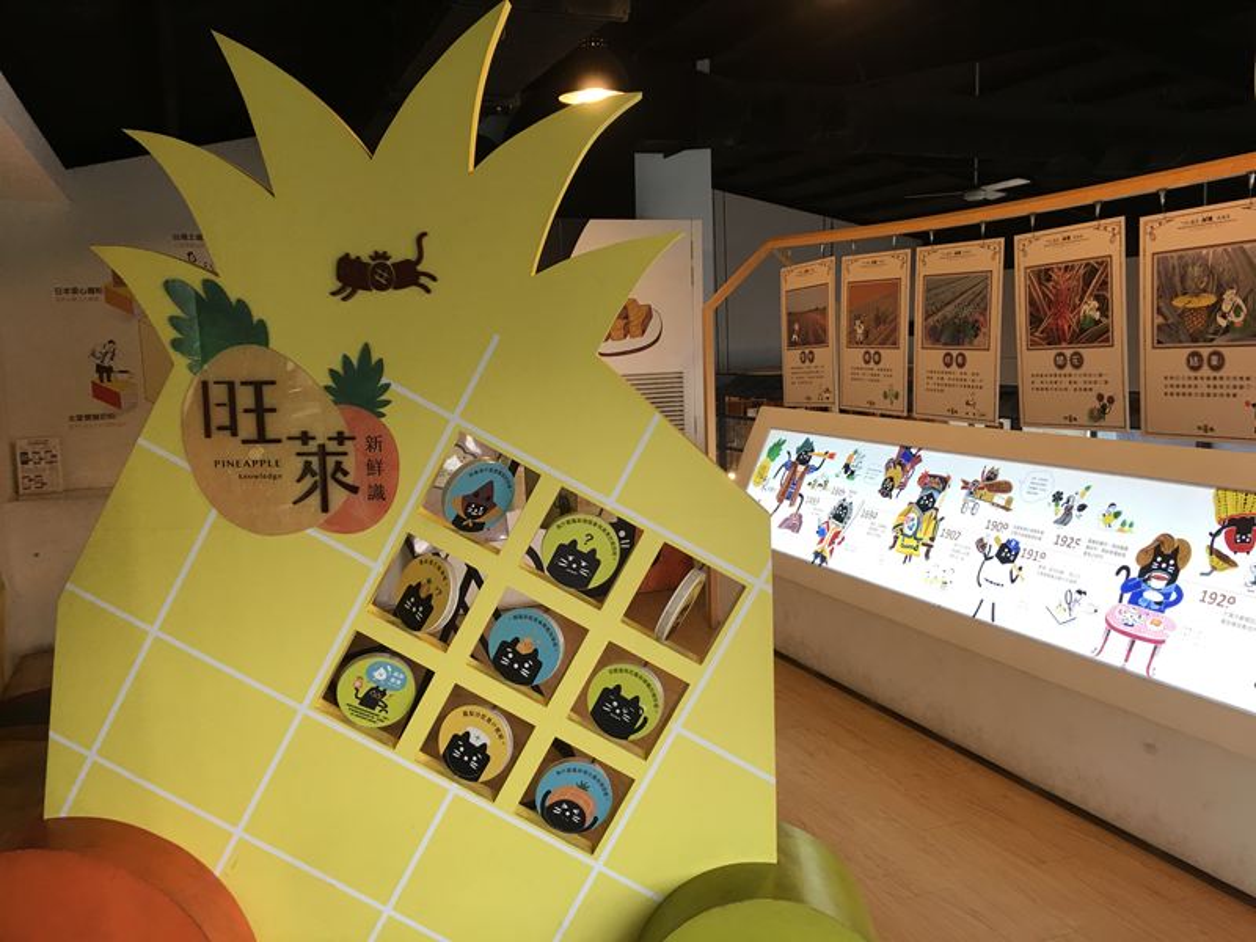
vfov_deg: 48.2
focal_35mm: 29
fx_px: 1052
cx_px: 628
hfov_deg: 61.7
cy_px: 471
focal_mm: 4.15
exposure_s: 1/30
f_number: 2.2
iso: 25
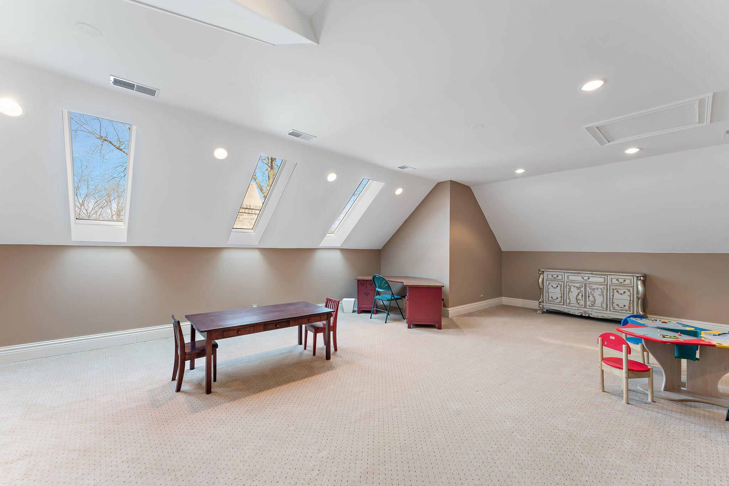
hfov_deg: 104.3
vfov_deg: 81.2
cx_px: 364
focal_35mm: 14
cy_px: 243
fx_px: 283
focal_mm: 14
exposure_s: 1.3
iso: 320
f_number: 9
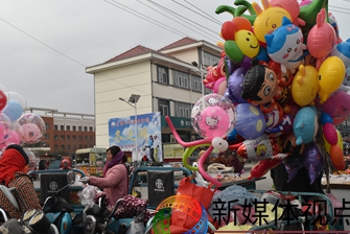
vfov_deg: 35.5
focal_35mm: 38
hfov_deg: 51.0
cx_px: 151
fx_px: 366
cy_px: 114
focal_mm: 21
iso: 250
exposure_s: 1/400
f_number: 10
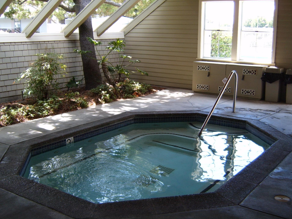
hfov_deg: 42.9
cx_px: 154
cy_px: 113
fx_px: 371
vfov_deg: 32.9
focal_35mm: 44
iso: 63
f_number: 2.9
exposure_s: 1/60
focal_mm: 6.2
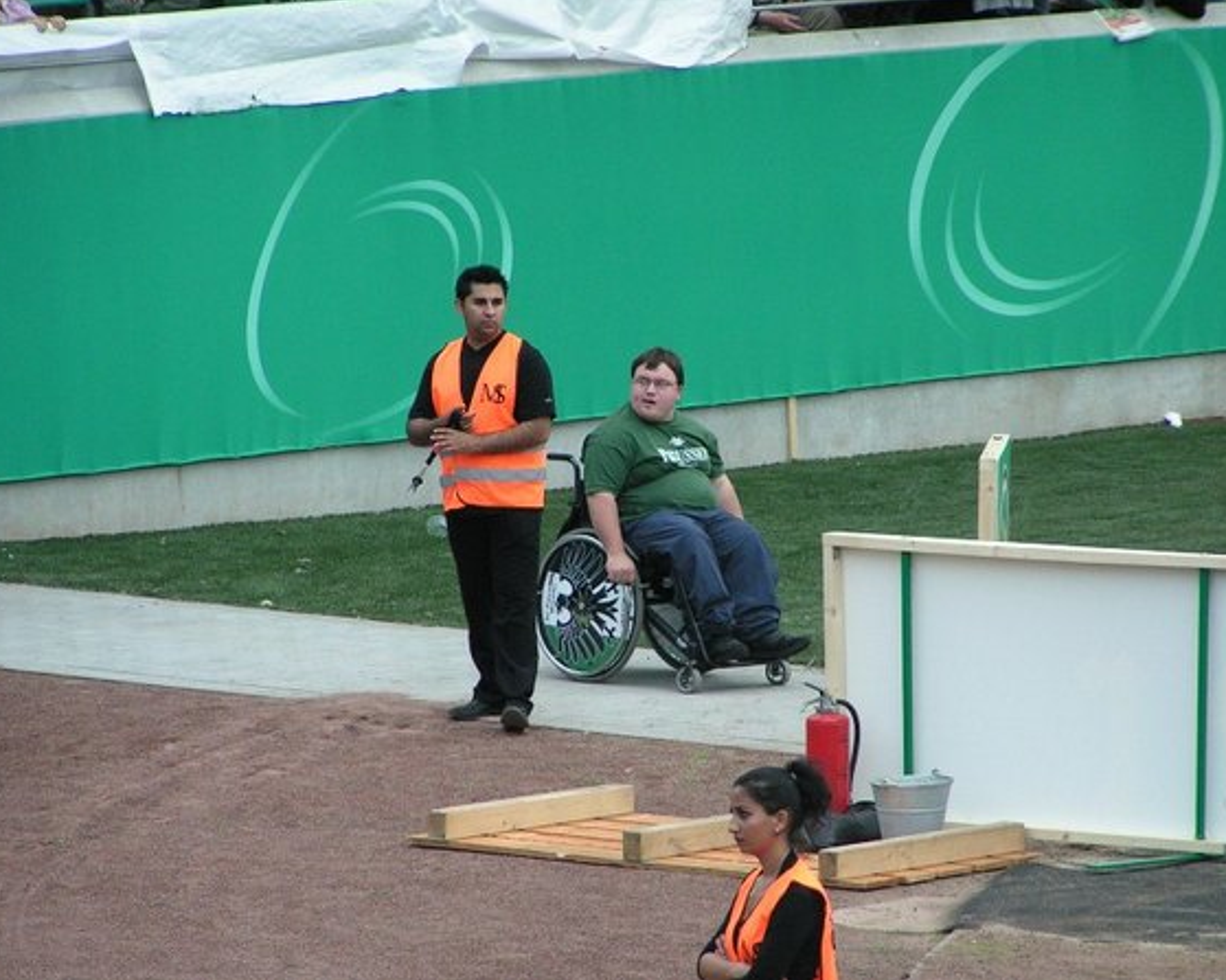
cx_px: 629
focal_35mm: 356
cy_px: 489
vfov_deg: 4.3
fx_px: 12915
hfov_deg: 5.4
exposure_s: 1/400
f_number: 3.5
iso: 125
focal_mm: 52
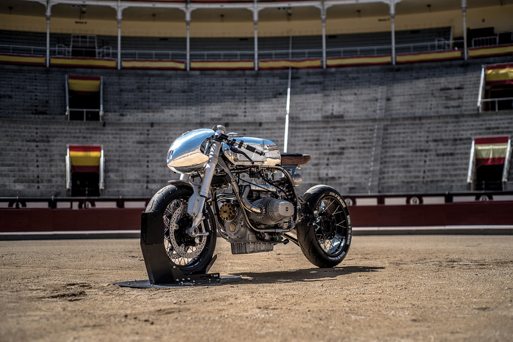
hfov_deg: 39.6
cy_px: 171
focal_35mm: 50
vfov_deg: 27.0
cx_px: 256
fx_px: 712
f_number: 3.2
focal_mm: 50
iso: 100
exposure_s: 1/2000
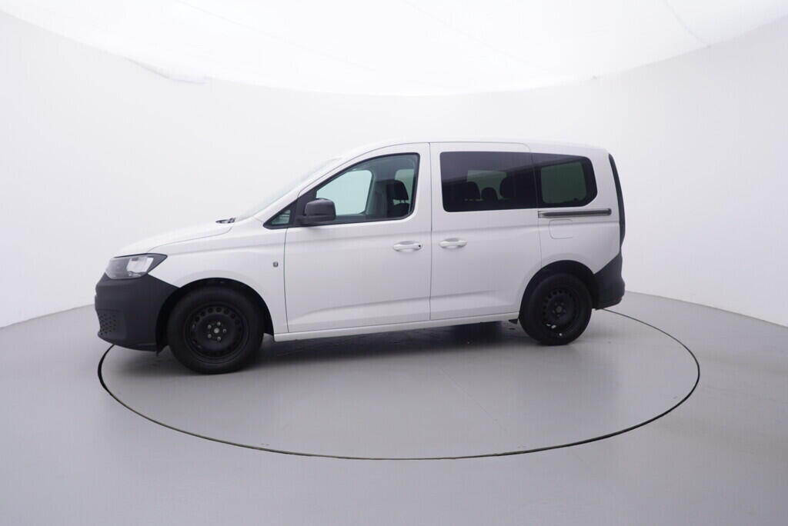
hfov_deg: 77.3
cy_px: 263
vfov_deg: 56.2
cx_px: 394
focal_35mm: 22
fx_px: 493
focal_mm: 15
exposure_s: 1/80
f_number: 5
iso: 200
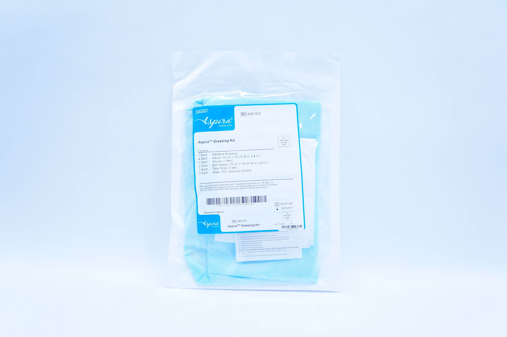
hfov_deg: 62.0
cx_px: 254
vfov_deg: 43.5
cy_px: 168
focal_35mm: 30
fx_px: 422
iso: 800
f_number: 5.6
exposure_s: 1/125
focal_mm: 20
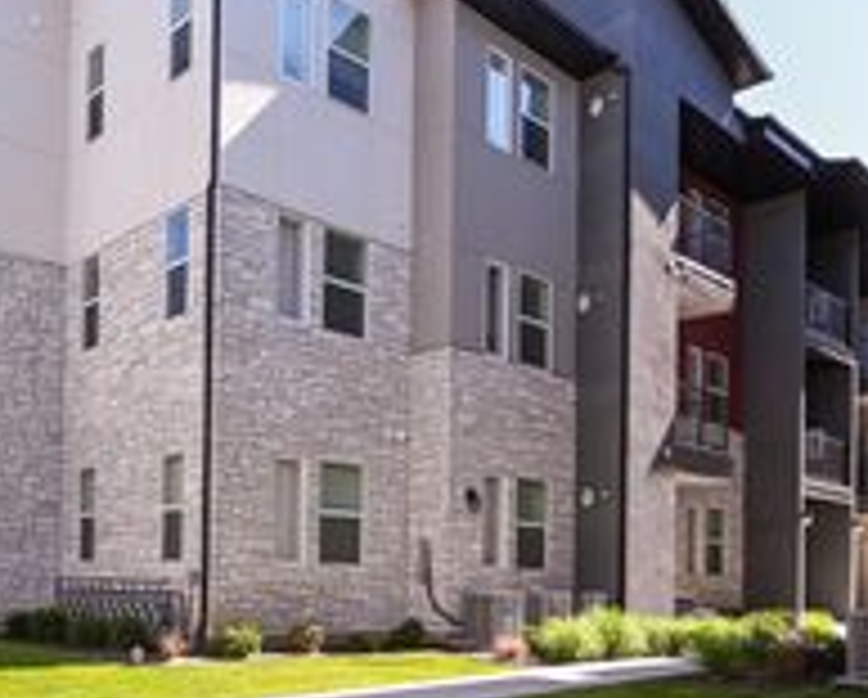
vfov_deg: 41.8
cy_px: 543
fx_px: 875
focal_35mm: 34
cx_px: 306
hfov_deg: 52.0
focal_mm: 14
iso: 250
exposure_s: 1/200
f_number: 8
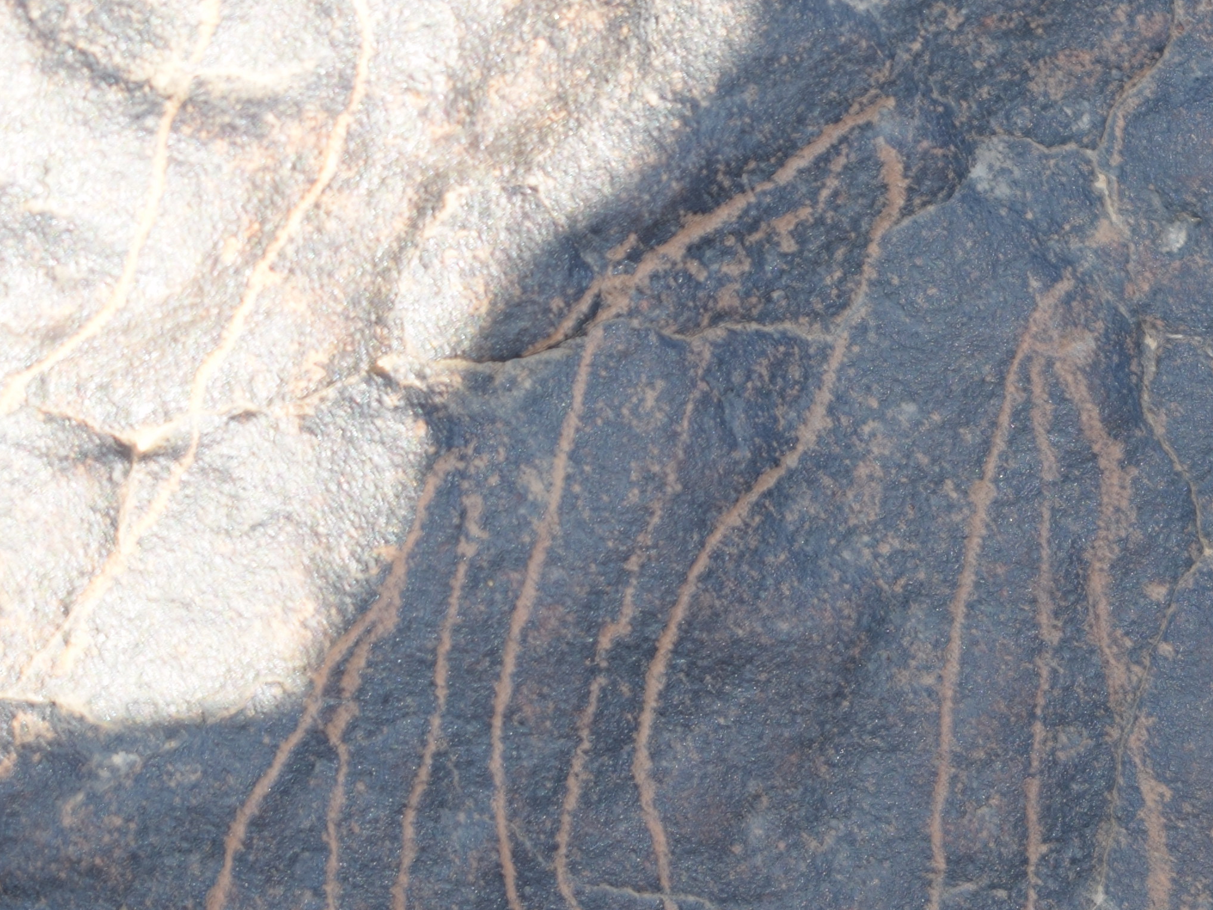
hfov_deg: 8.4
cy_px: 539
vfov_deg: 6.3
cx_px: 1462
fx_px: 8215
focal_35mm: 234
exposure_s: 1/60
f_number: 5.6
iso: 100
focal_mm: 55
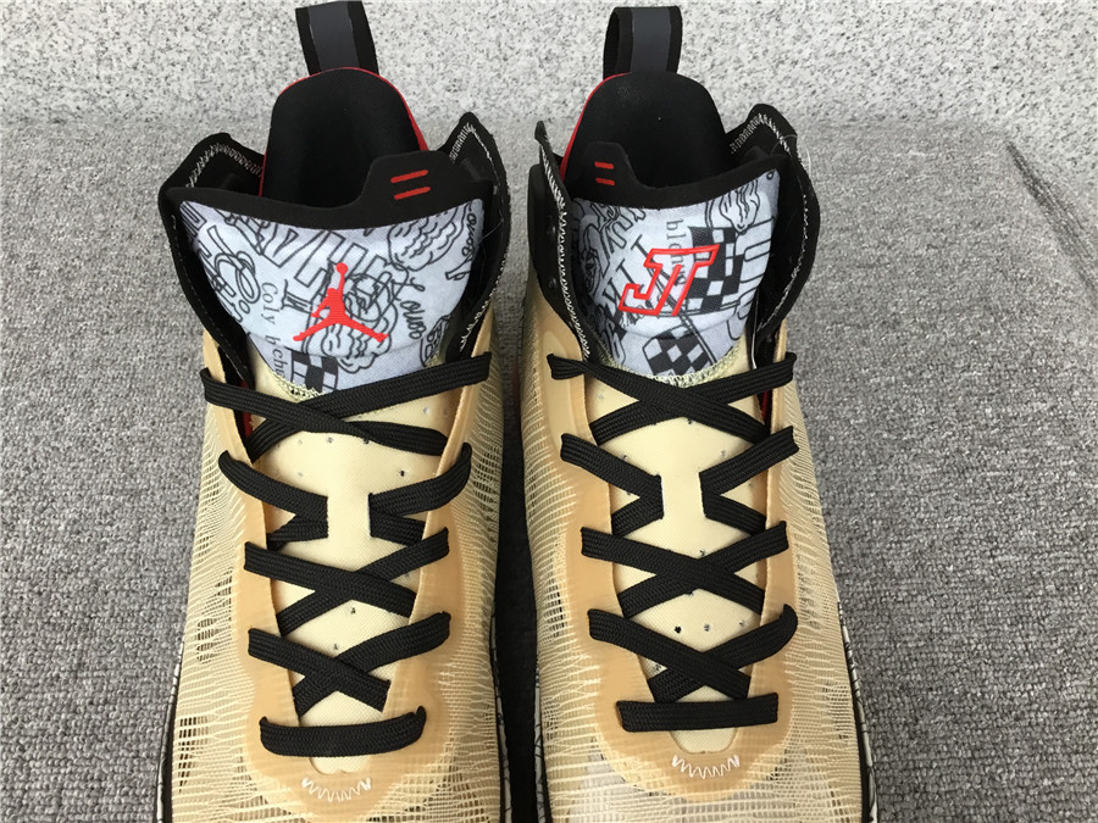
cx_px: 549
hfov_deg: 58.4
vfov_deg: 45.4
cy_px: 412
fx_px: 983
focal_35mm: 31
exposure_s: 1/33
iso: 40
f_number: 2.4
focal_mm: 3.3
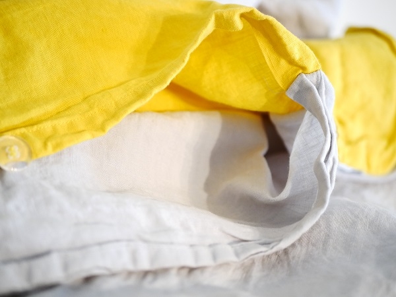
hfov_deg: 38.2
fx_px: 572
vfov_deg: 29.1
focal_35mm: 50
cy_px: 148
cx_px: 198
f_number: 1.7
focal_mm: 25
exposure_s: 1/60
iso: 2500
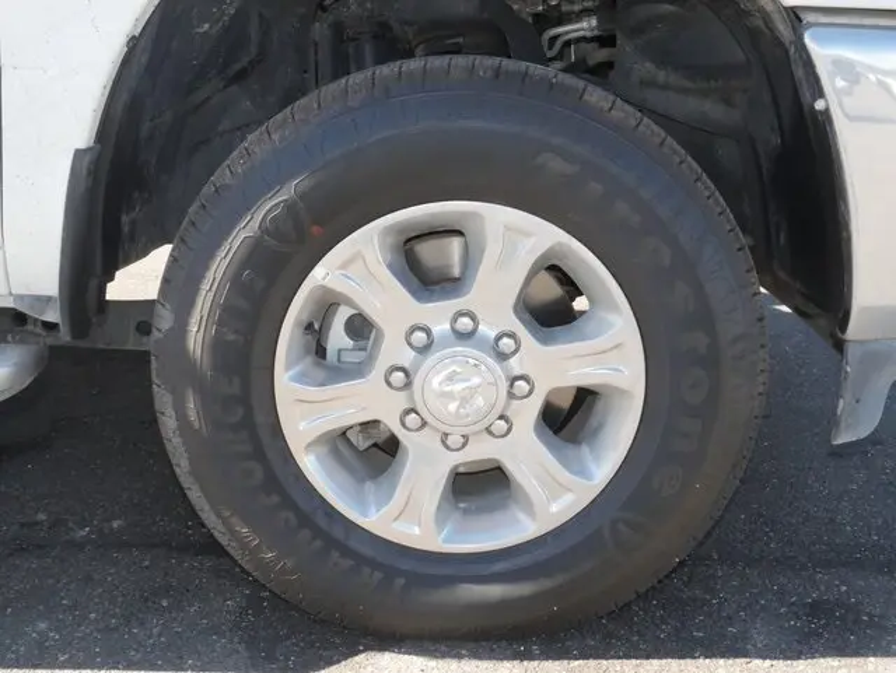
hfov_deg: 48.9
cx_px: 448
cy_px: 336
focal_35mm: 38
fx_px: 984
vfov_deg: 37.8
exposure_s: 1/60
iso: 1250
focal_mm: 19
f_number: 20
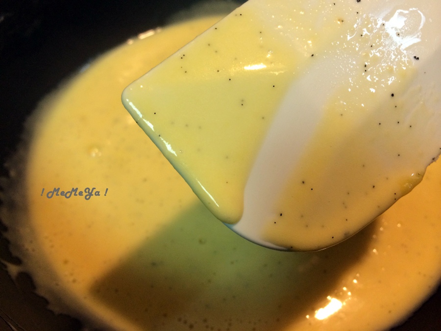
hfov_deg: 60.0
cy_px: 166
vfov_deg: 46.8
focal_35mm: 30
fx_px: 382
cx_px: 220
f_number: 2.2
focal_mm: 4.12
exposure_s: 1/30
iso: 125
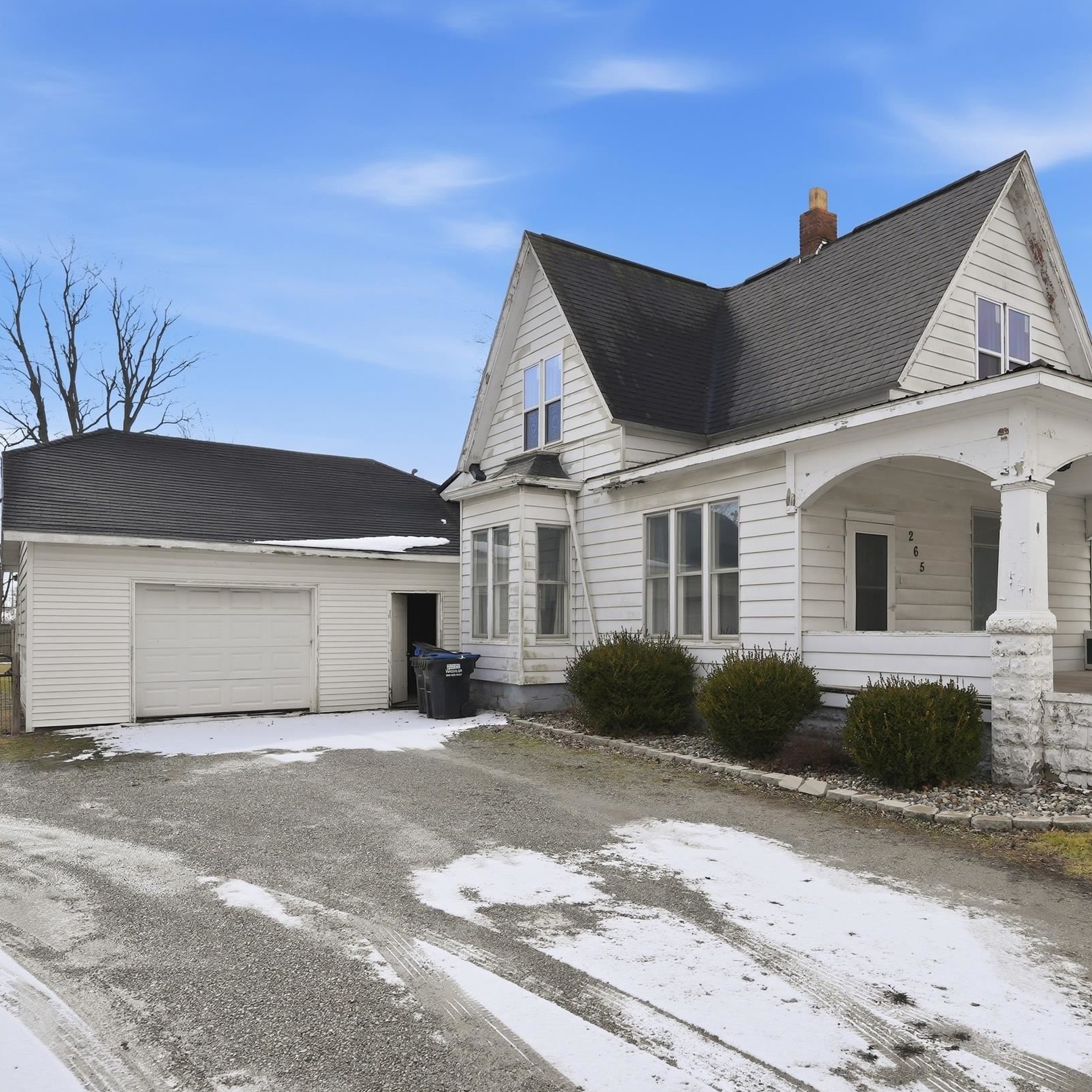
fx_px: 892
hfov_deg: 62.2
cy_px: 559
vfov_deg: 62.9
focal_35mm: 25
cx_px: 669
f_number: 4
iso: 100
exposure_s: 1/2000
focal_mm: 13
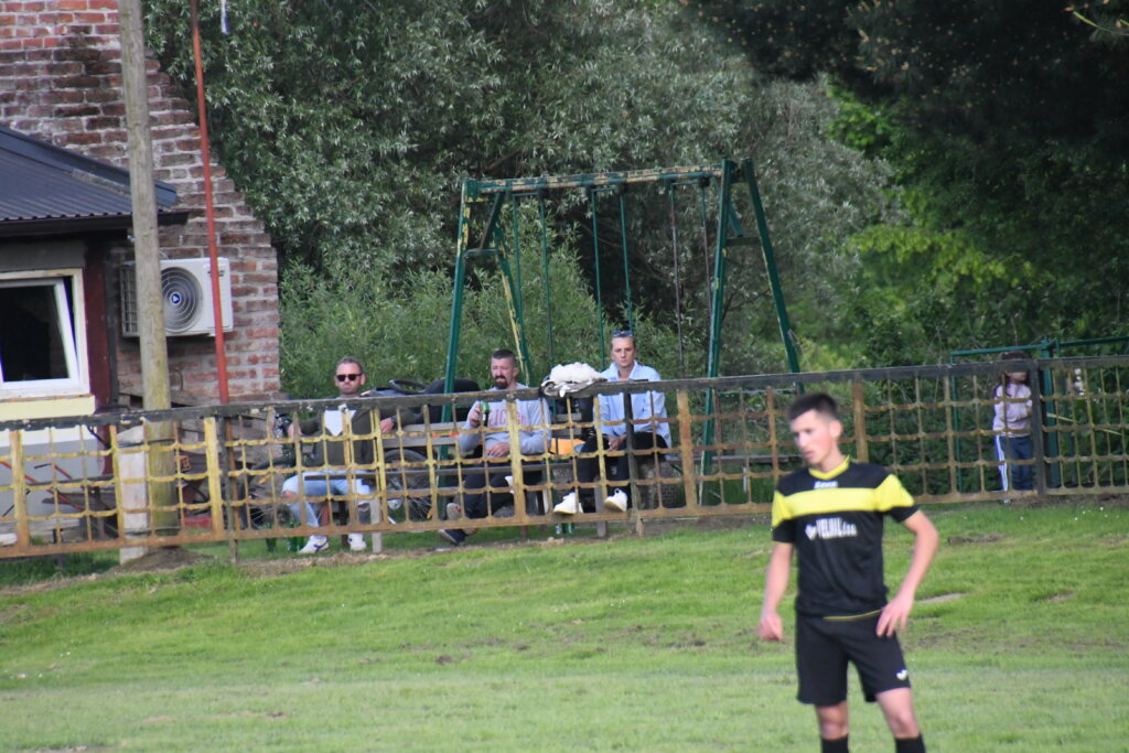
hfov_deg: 3.4
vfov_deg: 2.3
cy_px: 376
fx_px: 18818
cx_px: 564
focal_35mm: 600
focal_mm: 400
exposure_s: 1/4000
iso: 6400
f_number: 8
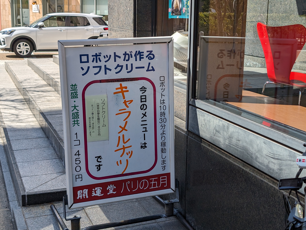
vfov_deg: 29.7
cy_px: 115
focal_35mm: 49
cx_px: 153
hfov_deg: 38.9
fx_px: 434
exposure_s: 1/772
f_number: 1.68
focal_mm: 6.9
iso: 19
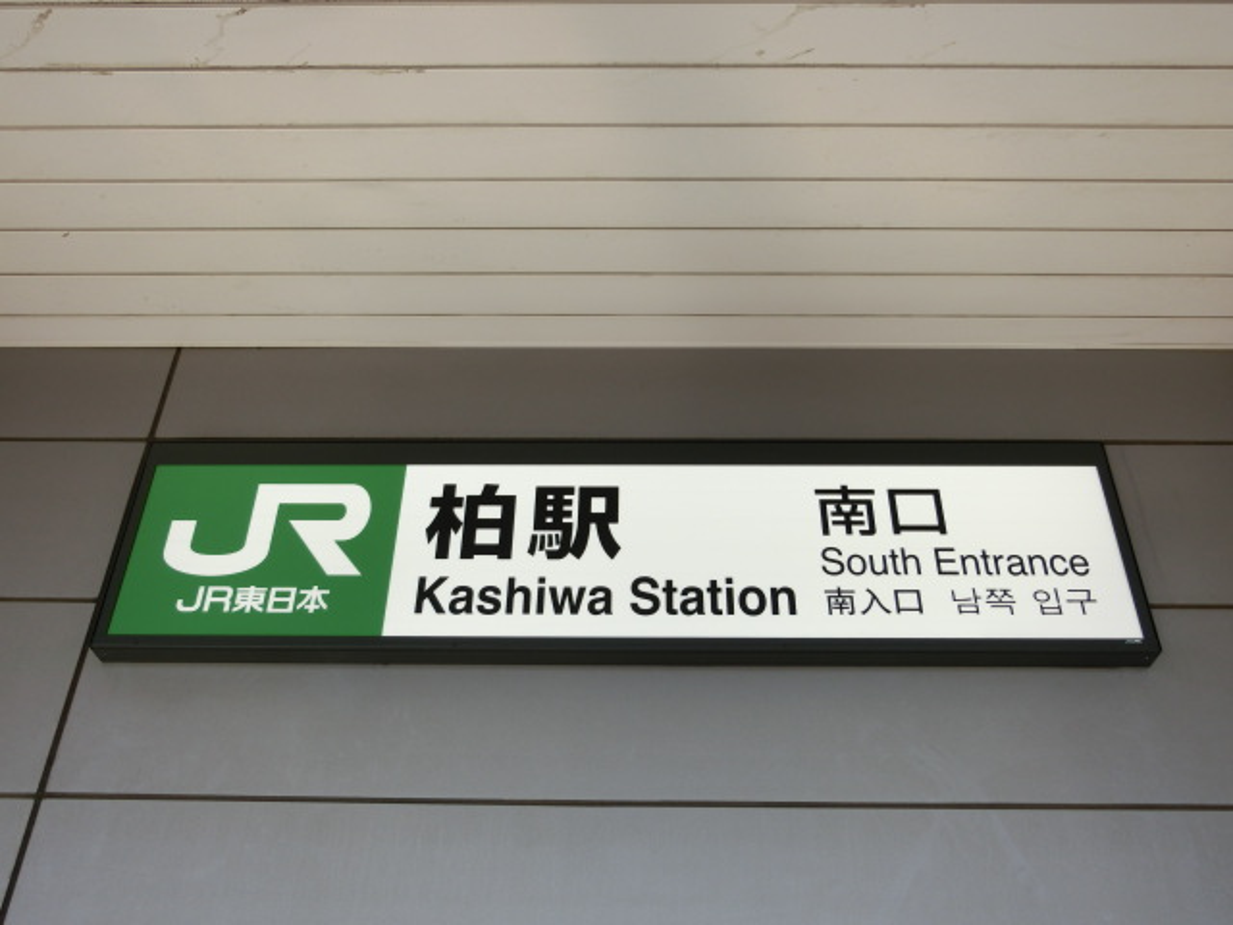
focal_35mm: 34
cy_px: 462
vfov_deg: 41.8
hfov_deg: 54.0
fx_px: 1211
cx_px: 616
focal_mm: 6
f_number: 3.9
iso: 80
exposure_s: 1/200
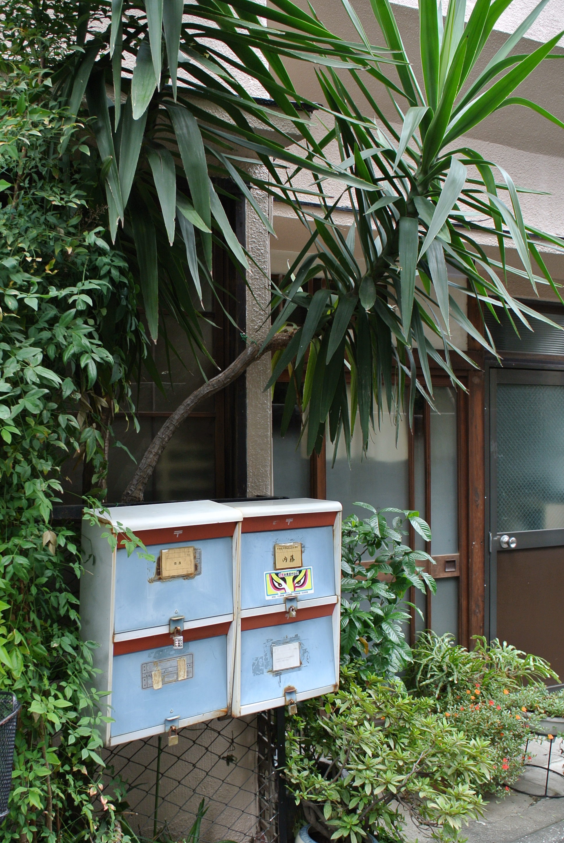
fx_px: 844
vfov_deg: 52.8
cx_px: 237
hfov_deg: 36.9
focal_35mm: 36
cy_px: 488
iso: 100
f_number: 2.8
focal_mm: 10
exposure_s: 1/125
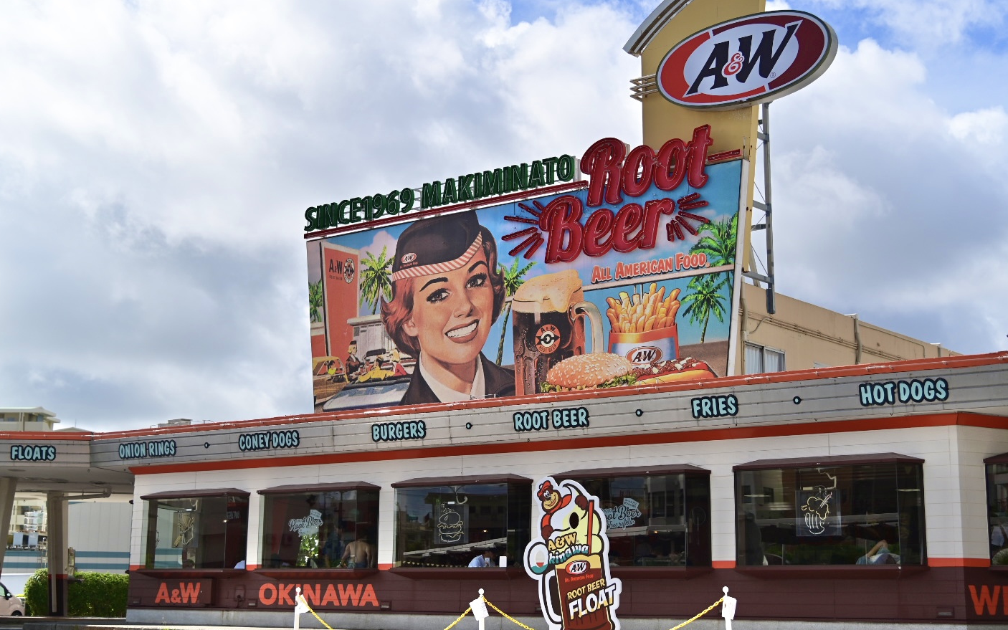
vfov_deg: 24.0
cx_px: 495
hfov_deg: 37.5
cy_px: 260
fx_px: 1484
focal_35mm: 54
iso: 100
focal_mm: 46
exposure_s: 1/1600
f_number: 4
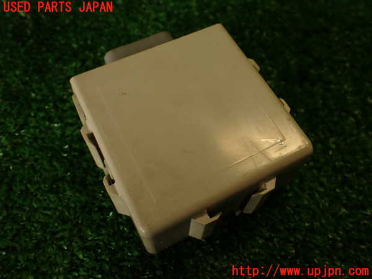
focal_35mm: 32
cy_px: 140
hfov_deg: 56.8
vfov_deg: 44.2
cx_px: 186
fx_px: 344
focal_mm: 5.79
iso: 100
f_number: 2.4
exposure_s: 1/60
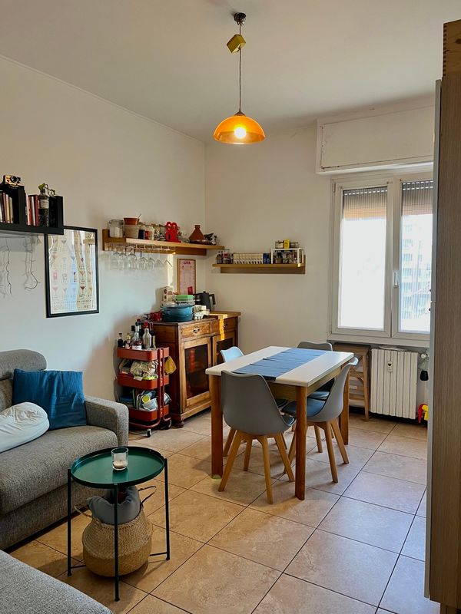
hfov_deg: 53.1
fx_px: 462
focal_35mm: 26
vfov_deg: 67.3
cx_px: 230
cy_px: 307
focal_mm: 5.7
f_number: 1.5
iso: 125
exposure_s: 1/50
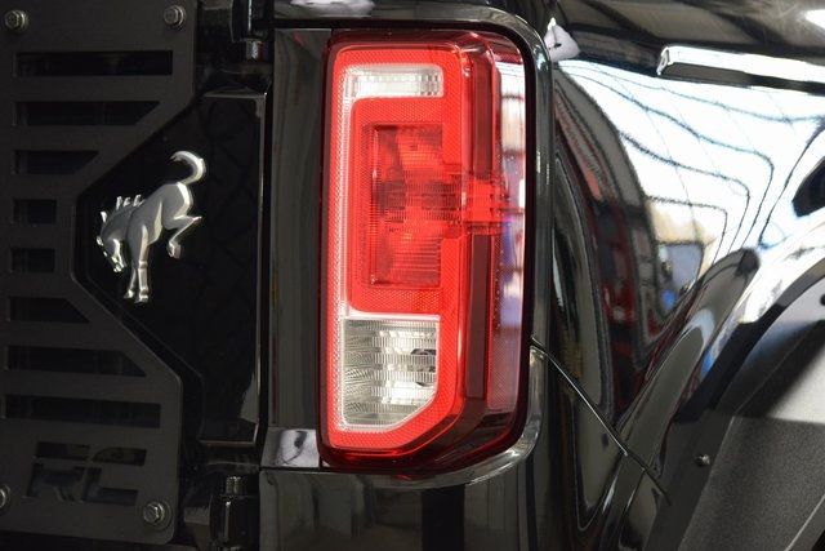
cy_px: 276
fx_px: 2132
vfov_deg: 14.7
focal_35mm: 93
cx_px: 412
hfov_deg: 21.9
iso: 1600
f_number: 5.6
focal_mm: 62
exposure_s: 1/30
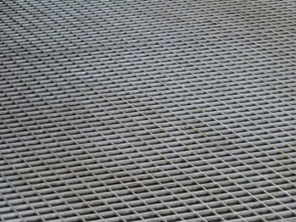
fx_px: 847
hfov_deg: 16.3
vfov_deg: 13.2
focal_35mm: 99
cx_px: -256
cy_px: -197
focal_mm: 4.25
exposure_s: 1/30
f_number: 3.5
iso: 400
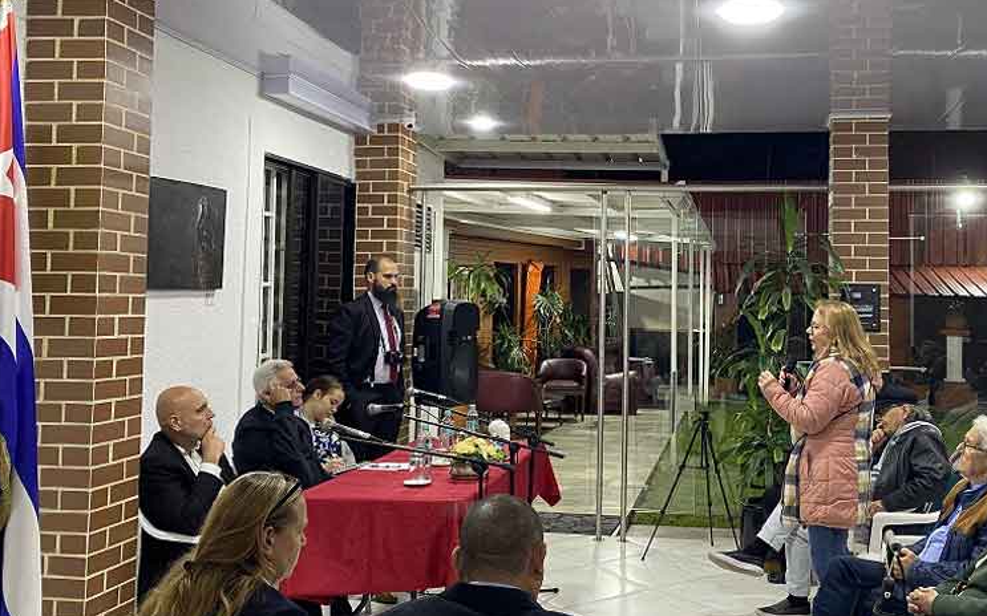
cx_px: 616
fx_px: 1022
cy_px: 251
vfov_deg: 33.5
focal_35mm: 38
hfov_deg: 51.0
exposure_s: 1/60
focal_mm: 4.25
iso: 160
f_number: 1.8
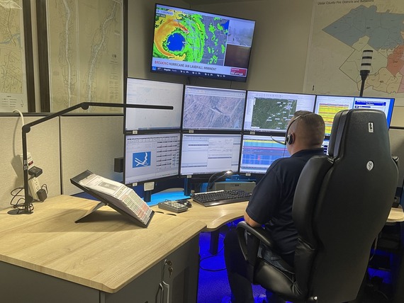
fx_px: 304
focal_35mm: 26
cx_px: 202
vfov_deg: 53.1
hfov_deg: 67.3
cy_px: 152
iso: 160
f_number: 1.6
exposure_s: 1/60
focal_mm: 5.1
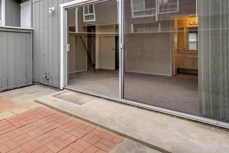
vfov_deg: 49.7
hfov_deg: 67.7
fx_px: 159
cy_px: 43
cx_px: 62
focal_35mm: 25
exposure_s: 1/320
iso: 200
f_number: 2.8
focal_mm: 10
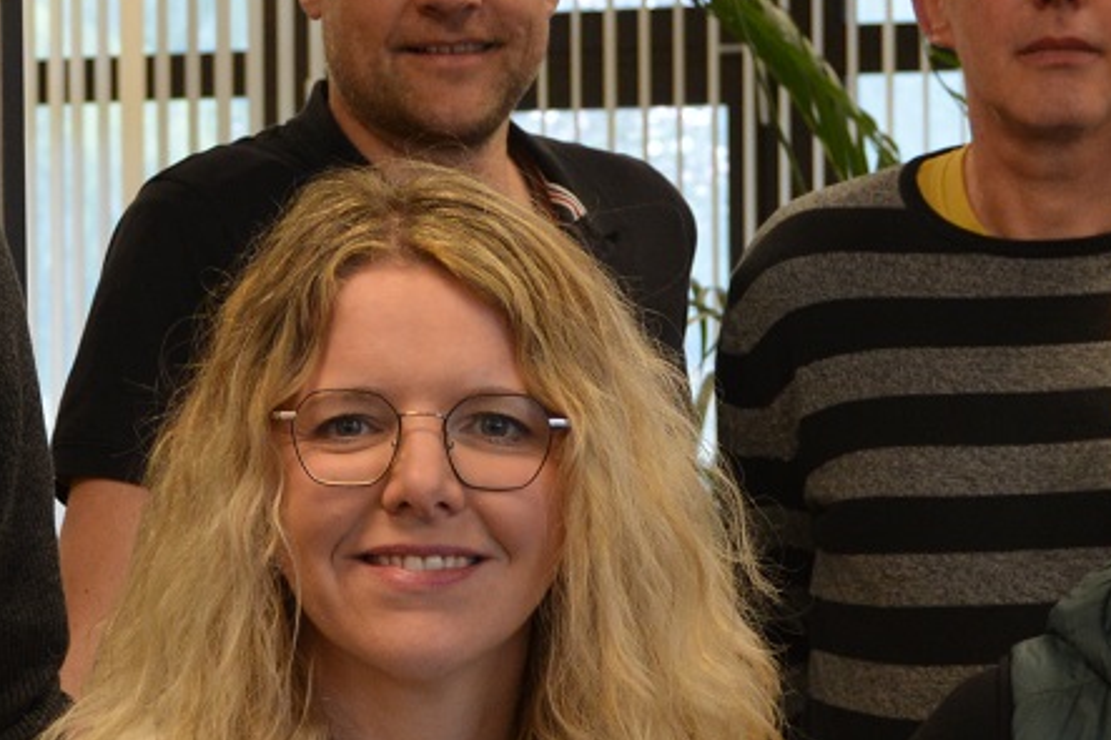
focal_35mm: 183
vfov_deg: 7.5
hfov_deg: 11.2
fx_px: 5645
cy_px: 304
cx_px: 231
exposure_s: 1/60
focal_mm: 30
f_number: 4.2
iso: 450
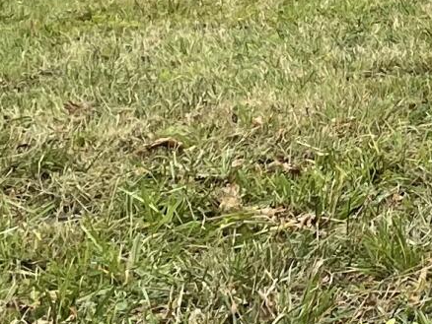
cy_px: -352
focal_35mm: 178
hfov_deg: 10.2
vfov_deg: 7.9
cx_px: 863
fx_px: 2223
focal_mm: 4.2
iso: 32
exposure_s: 1/535
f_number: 1.6
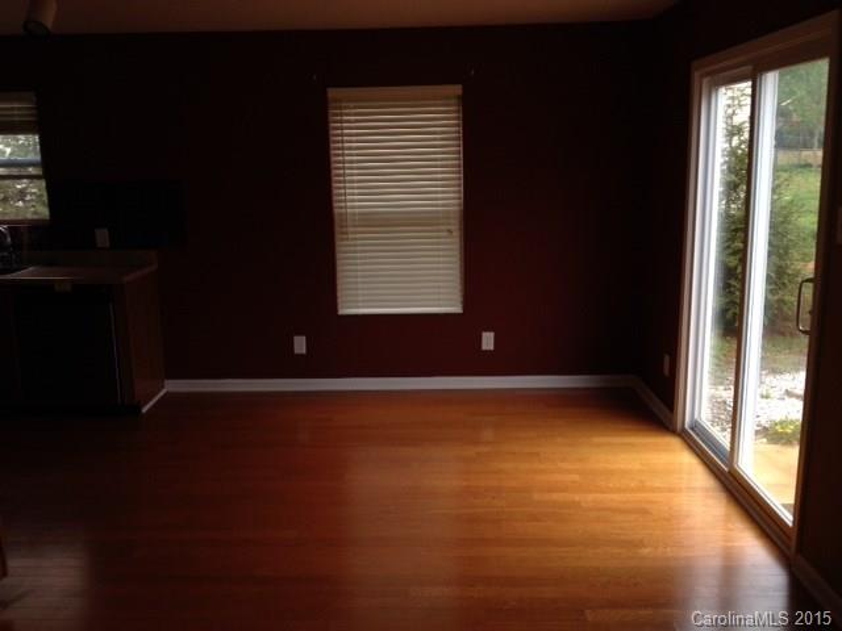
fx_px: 851
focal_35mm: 35
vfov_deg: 40.7
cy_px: 316
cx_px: 421
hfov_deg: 52.6
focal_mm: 4.28
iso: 50
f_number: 2.4
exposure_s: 1/137
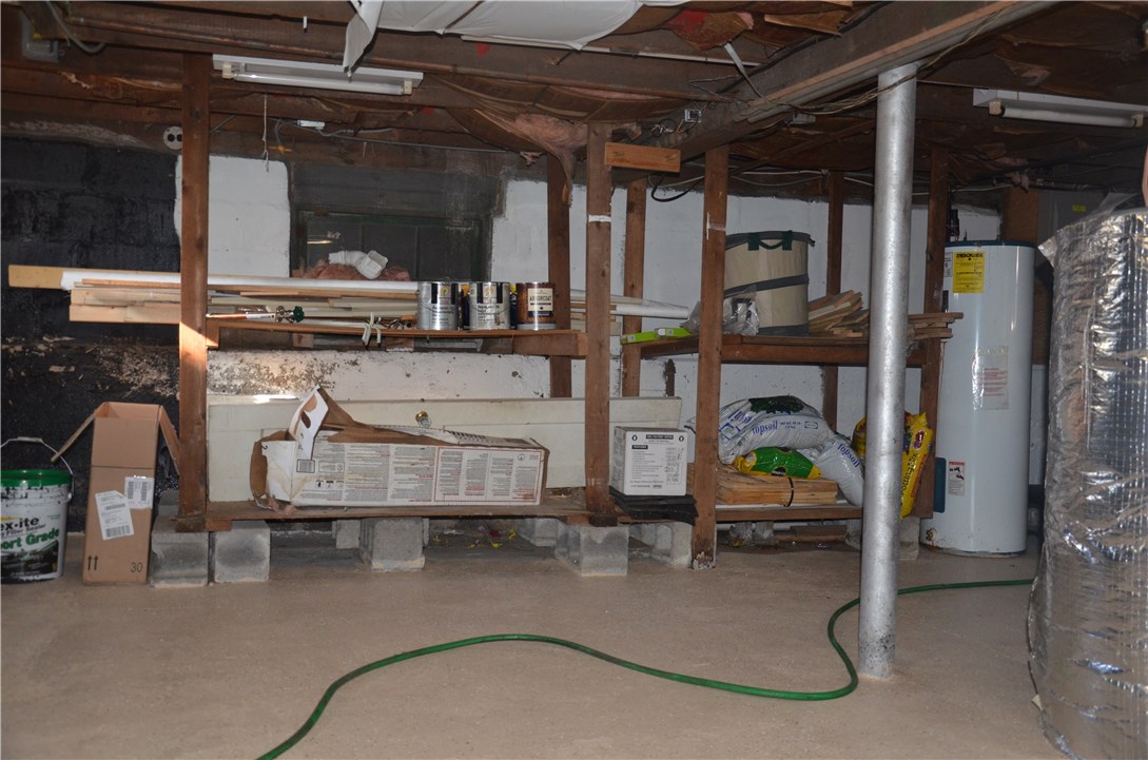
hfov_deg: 53.2
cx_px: 574
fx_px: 1145
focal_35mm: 36
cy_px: 380
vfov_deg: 36.7
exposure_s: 1/60
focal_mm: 24
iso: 800
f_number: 3.8
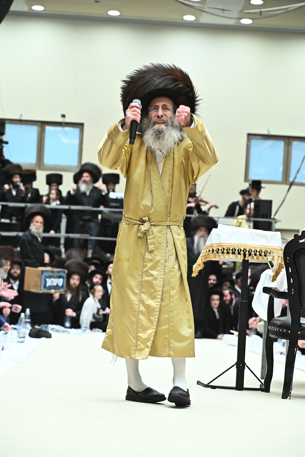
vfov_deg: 18.6
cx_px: 152
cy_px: 228
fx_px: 1398
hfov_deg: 12.4
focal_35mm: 110
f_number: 5.6
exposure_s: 1/250
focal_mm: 110
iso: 2000
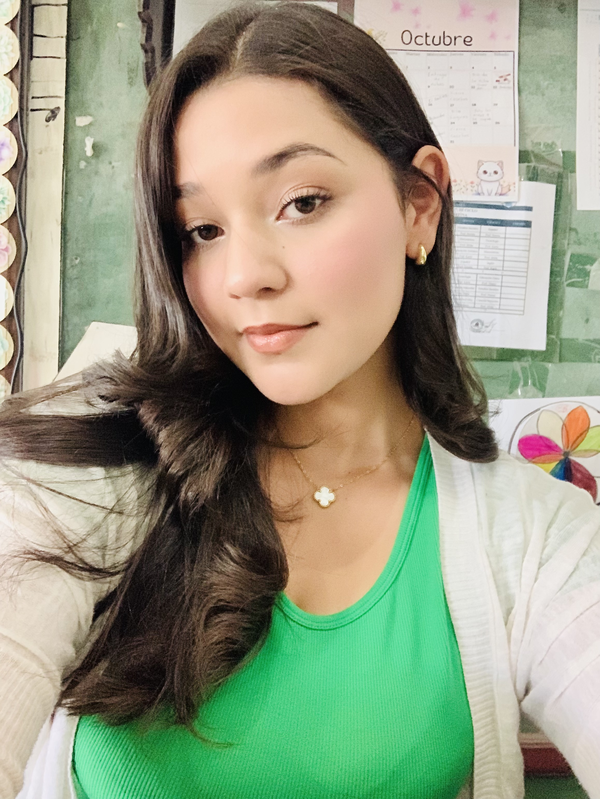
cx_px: 300
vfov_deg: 56.8
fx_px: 740
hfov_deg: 44.2
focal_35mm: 32
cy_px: 400
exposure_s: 1/24
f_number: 2.2
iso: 500
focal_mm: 2.87
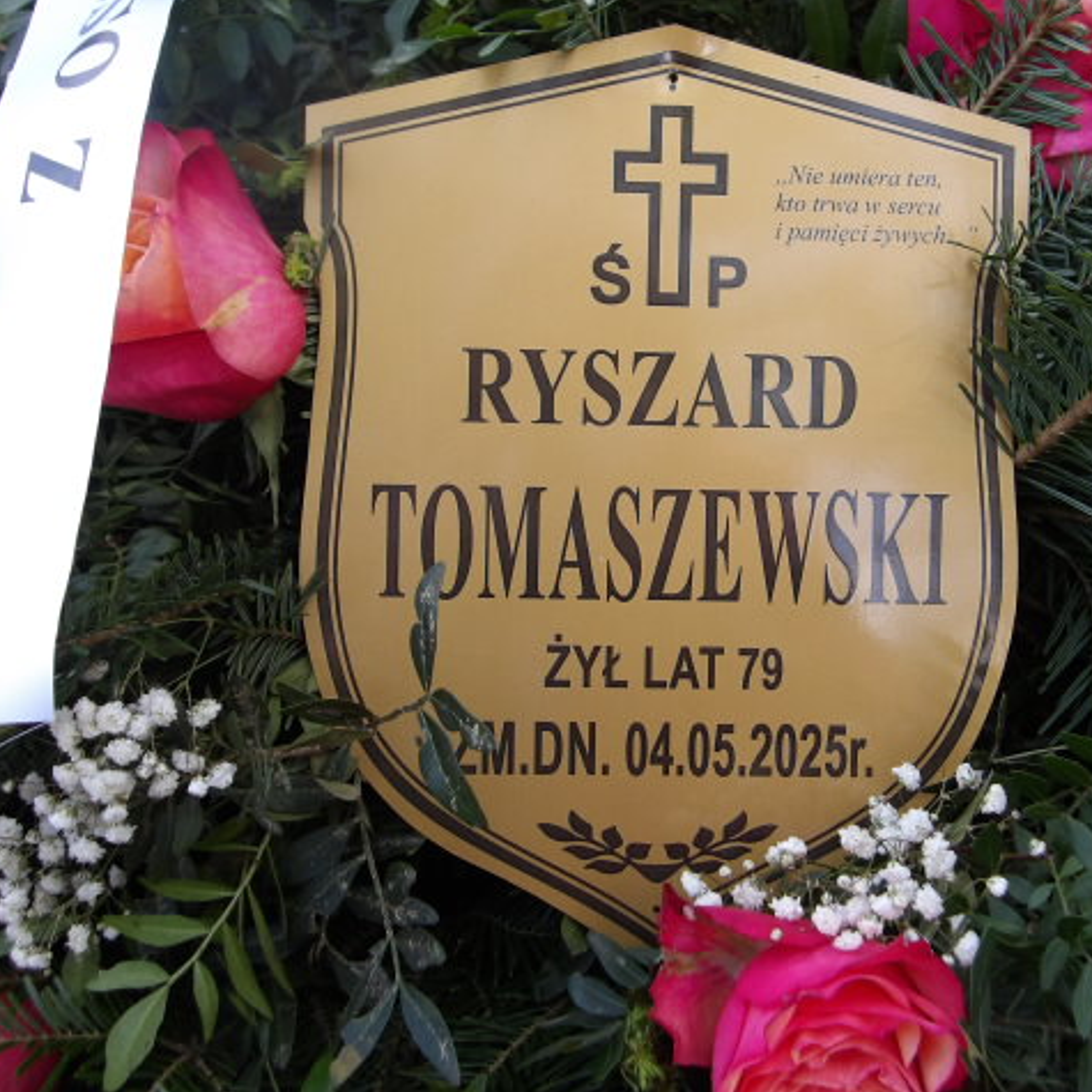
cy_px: 547
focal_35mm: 50
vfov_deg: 34.0
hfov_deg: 33.9
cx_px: 678
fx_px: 1785
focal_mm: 7.6
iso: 100
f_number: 3.7
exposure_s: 1/149
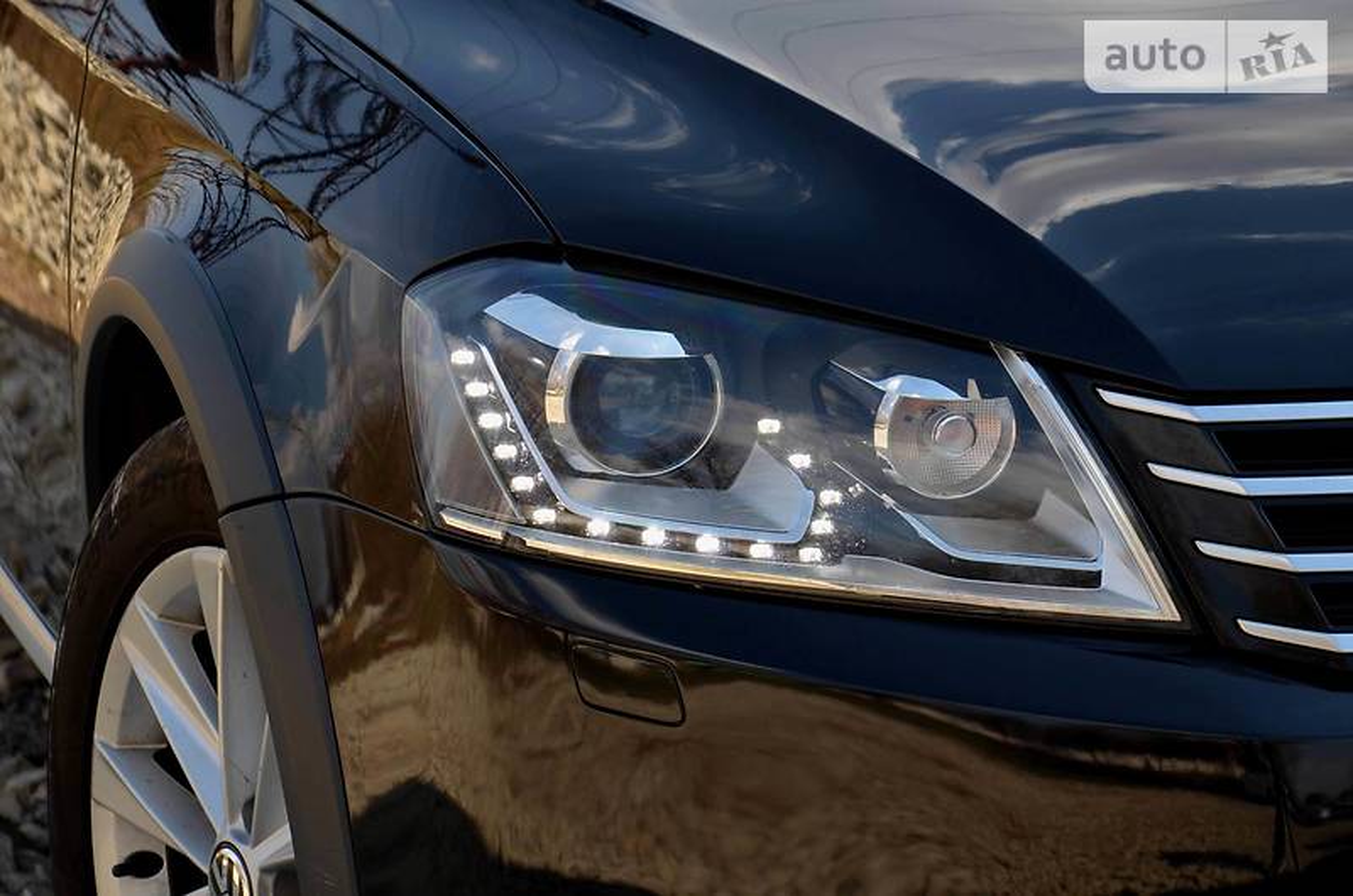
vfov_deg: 10.1
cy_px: 448
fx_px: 5064
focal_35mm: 135
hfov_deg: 15.2
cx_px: 676
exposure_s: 1/250
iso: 160
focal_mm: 90
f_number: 8
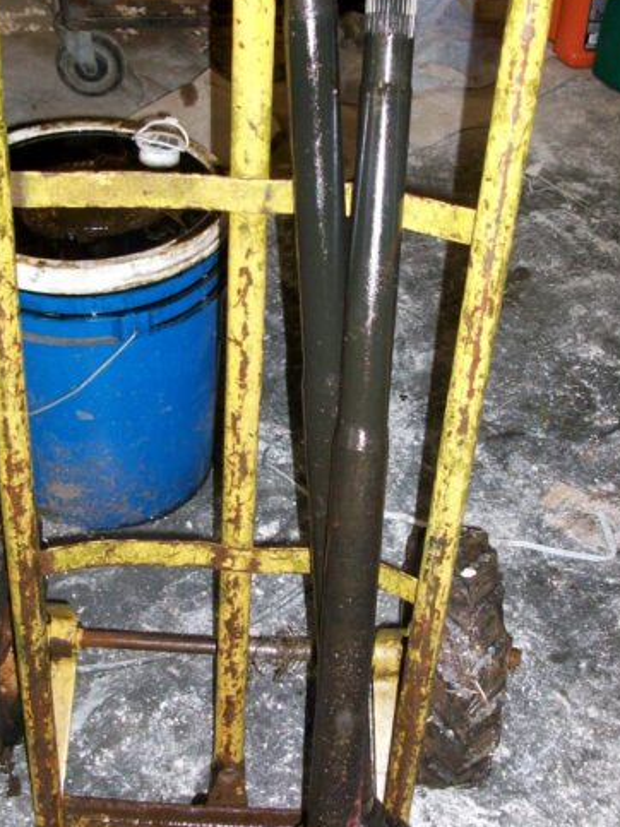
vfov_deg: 40.3
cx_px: 387
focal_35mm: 47
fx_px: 1123
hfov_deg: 30.7
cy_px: 494
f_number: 2.8
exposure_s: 1/60
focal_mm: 5.7
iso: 160
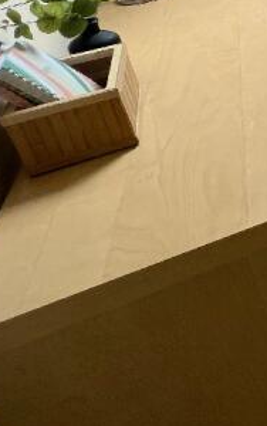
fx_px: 546
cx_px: 662
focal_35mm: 47
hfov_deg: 14.6
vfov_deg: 36.6
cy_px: -33
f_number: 1.8
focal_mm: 1.57
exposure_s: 1/100
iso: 32
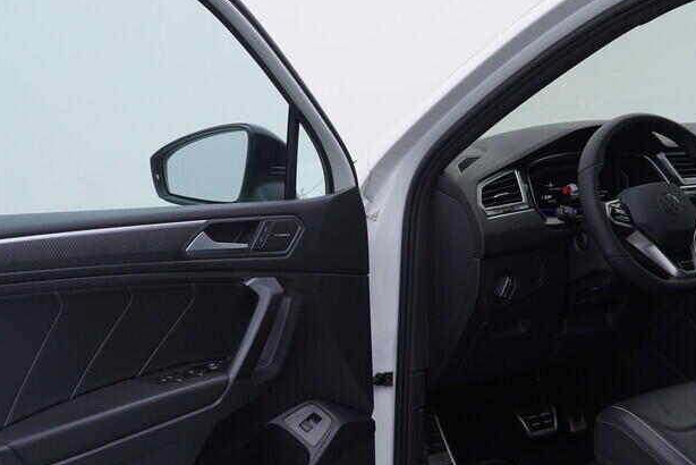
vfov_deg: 22.6
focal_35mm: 60
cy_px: 292
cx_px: 358
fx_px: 1160
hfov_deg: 33.4
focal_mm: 24
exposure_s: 1/80
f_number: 4
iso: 125
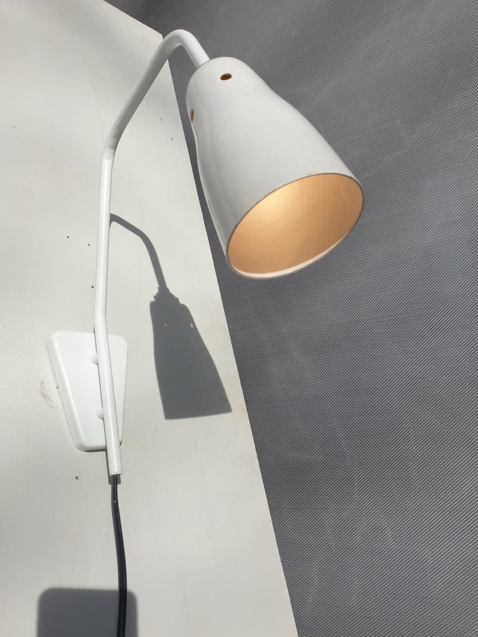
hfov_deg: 53.1
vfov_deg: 67.3
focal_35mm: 26
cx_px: 239
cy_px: 318
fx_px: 479
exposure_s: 1/2088
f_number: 2.4
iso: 50
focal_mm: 4.3
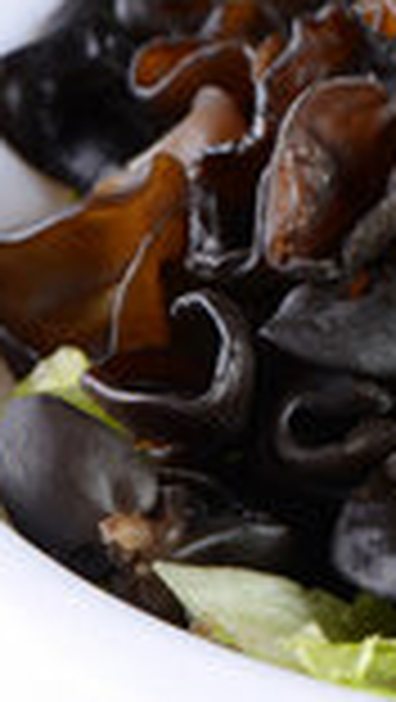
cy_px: 194
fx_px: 7097
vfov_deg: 5.7
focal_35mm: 381
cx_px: 736
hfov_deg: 3.2
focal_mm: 105
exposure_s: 1/250
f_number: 14
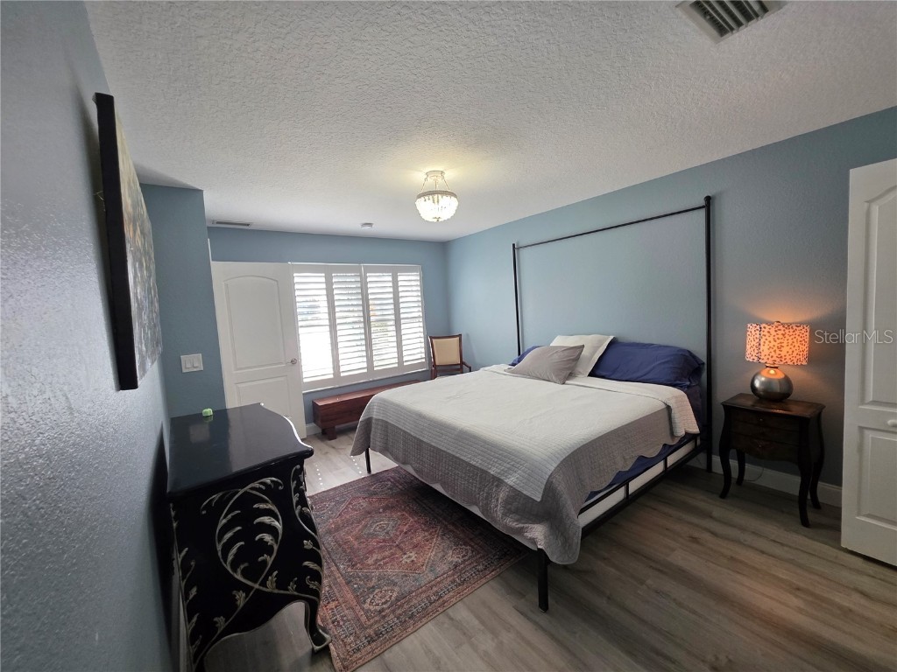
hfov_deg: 106.2
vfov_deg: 89.9
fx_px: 337
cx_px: 448
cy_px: 336
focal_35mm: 13
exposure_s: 1/120
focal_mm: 2.2
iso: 160
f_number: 1.9
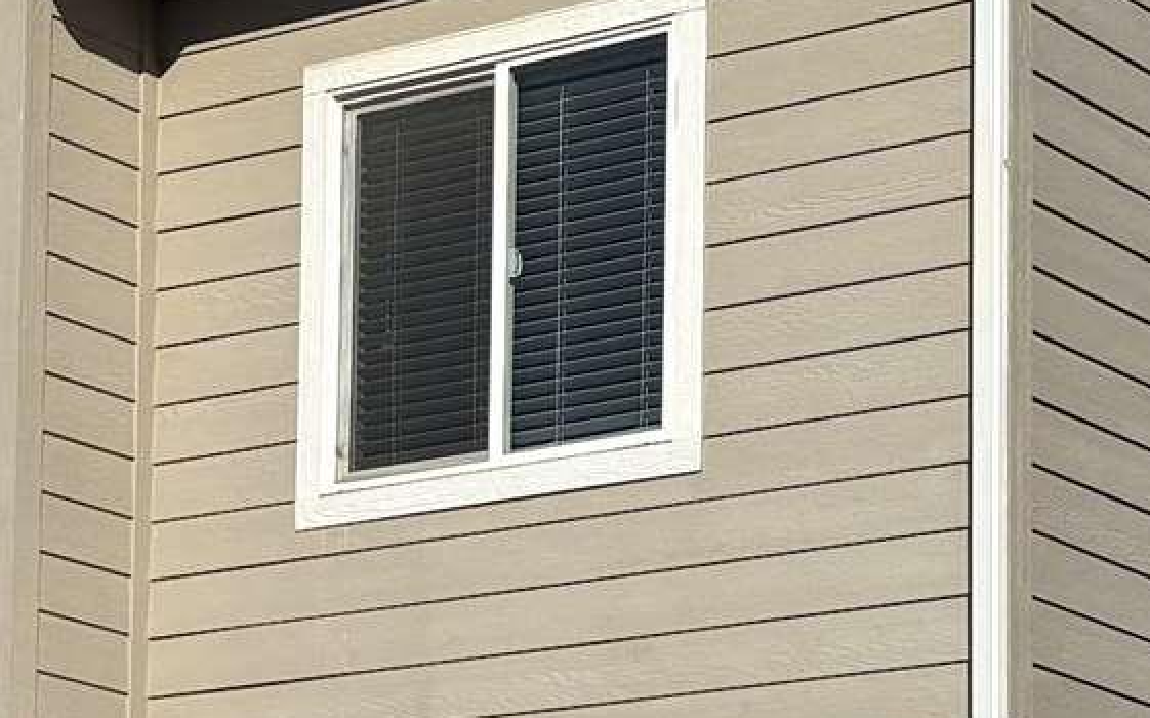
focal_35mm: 151
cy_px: 874
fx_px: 4730
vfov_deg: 8.6
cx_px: 328
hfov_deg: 13.8
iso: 50
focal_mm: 5.96
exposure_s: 1/7813
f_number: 1.6
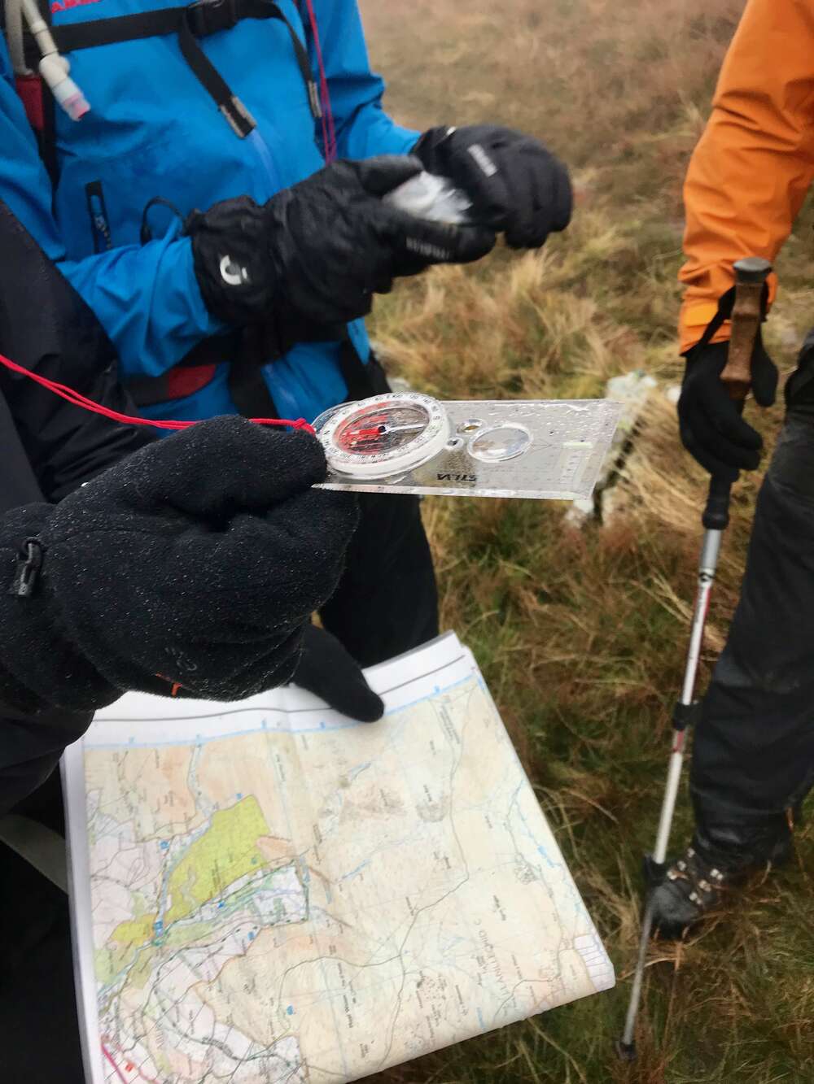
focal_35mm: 28
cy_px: 542
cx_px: 407
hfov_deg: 49.8
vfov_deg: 63.4
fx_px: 878
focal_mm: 3.99
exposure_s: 1/50
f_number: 1.8
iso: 25
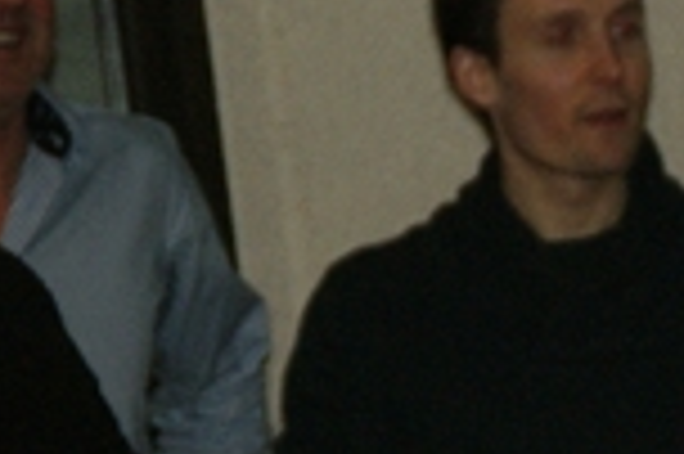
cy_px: 823
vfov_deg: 2.3
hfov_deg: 3.5
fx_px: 11255
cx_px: 1125
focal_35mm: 593
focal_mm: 100
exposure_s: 1/125
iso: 400
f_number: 6.3
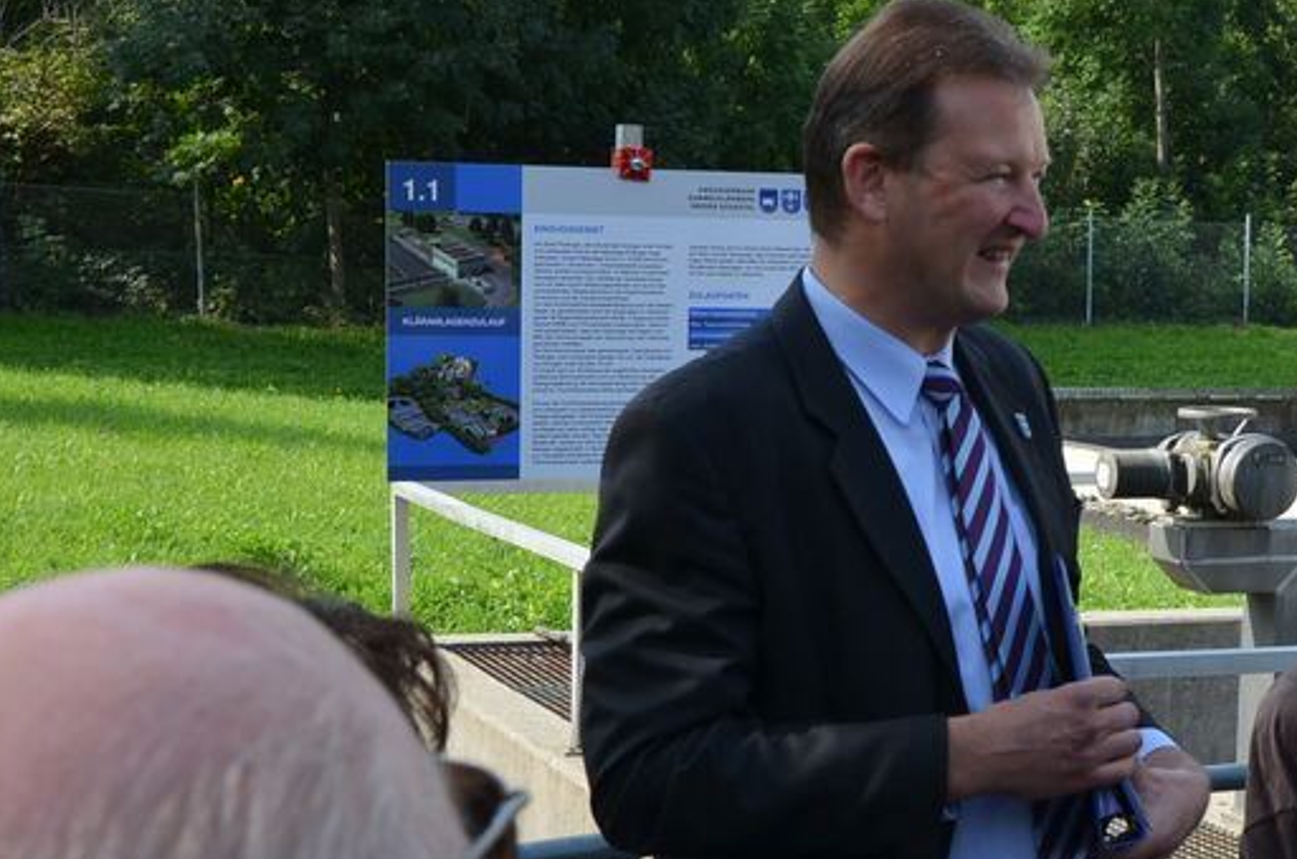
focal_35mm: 82
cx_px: 1041
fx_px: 2948
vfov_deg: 16.6
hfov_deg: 24.4
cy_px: 537
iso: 200
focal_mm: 28
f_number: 8
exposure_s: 1/250
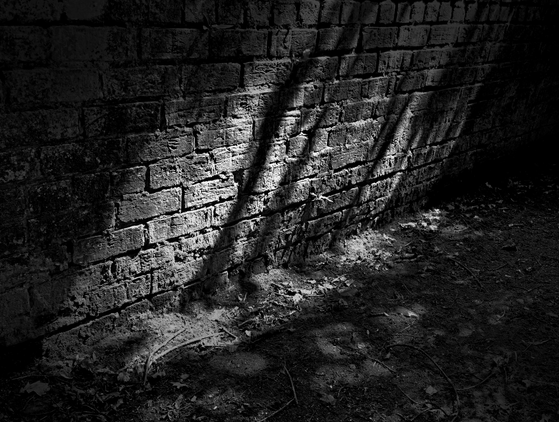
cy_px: 217
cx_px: 285
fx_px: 388
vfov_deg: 57.0
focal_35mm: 24
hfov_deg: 71.5
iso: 50
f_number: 1.9
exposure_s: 1/164
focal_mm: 6.7
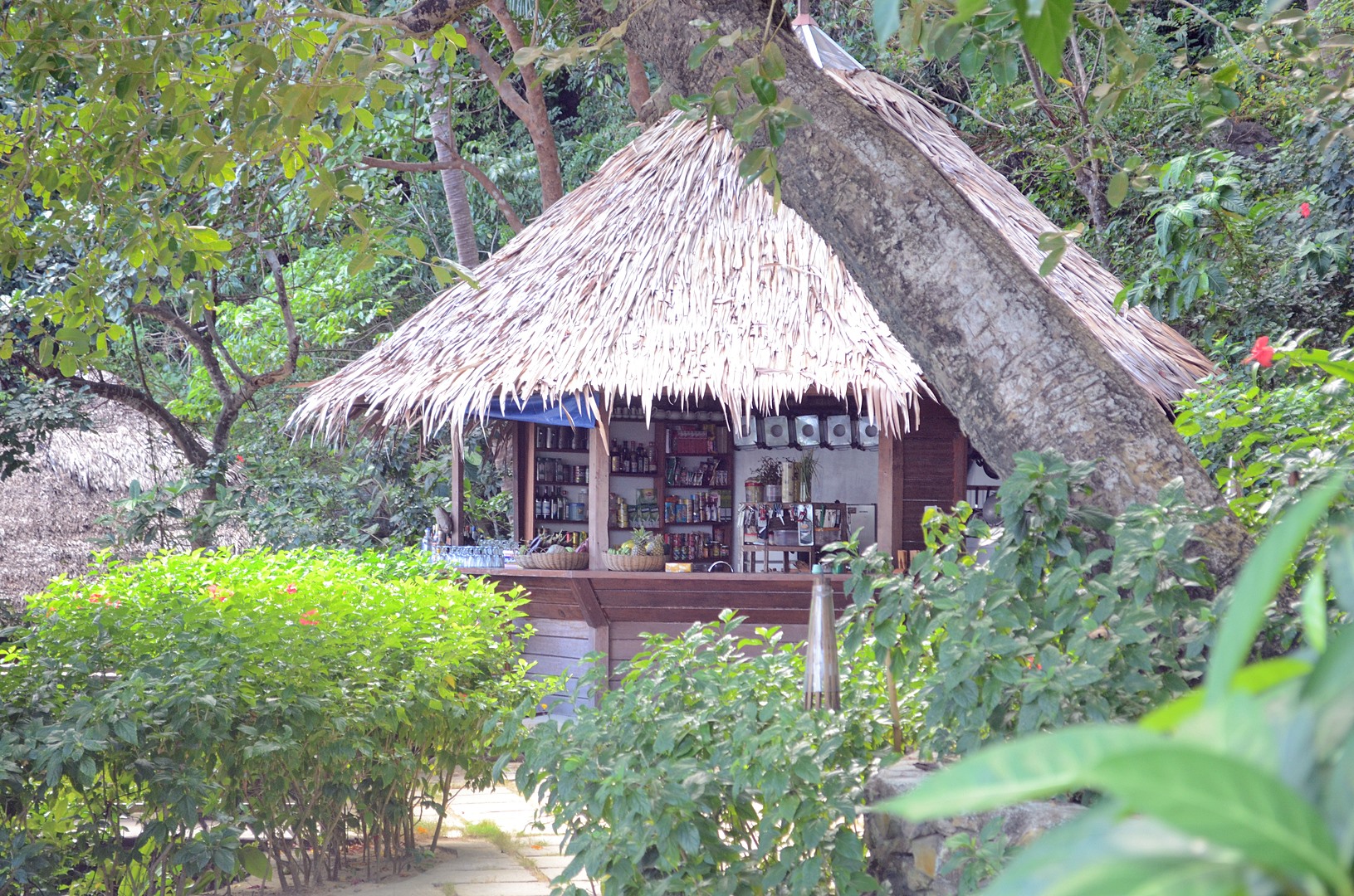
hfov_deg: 24.7
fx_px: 3096
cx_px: 677
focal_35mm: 82
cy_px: 448
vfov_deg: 16.5
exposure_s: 1/60
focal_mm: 55
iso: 560
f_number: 5.6
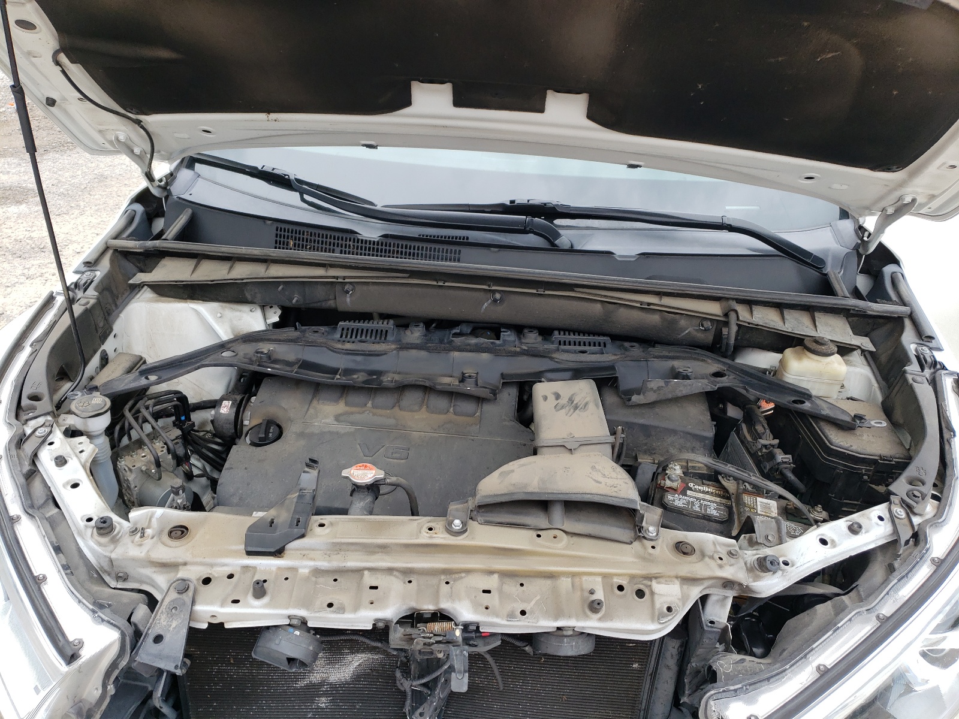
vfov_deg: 53.1
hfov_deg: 67.3
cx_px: 480
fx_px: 720
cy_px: 360
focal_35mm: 26
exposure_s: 1/526
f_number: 1.5
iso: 50
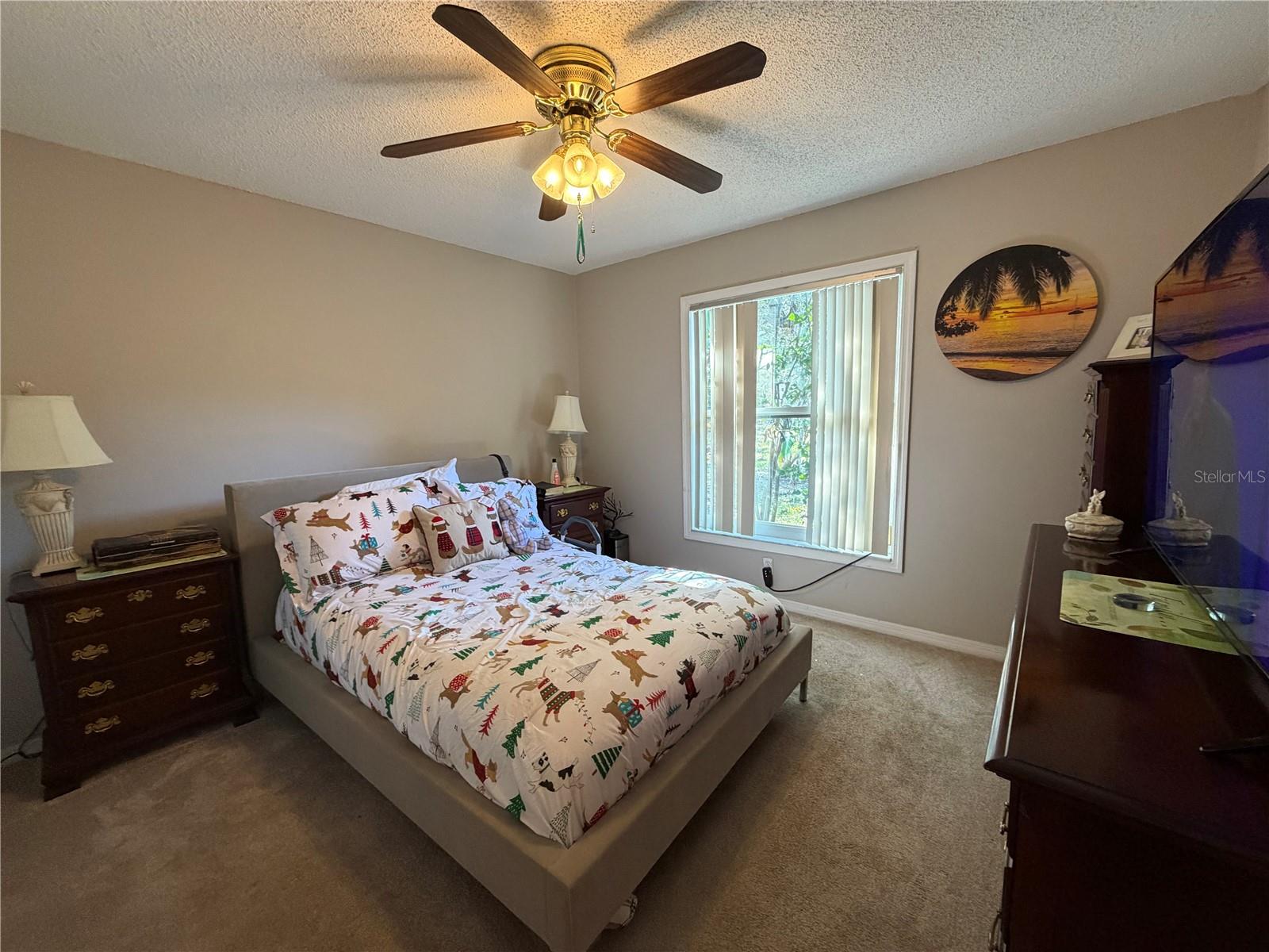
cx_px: 634
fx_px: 513
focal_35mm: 14
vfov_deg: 85.7
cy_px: 476
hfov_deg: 102.1
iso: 320
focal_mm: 2.22
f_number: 2.2
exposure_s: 1/60
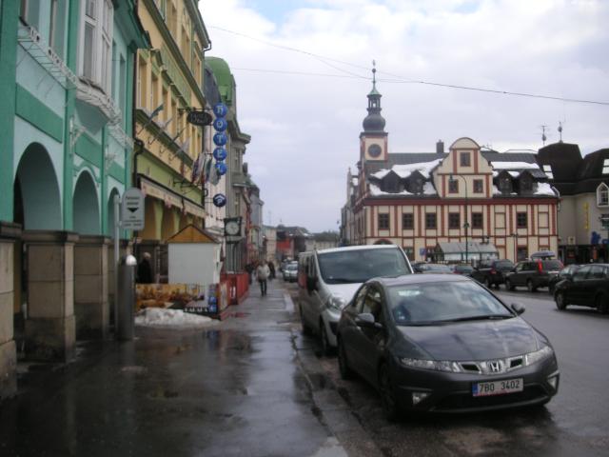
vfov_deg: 38.7
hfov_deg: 50.1
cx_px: 304
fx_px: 651
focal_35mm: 37
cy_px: 228
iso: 50
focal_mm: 6.1
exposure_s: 1/500
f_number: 2.8
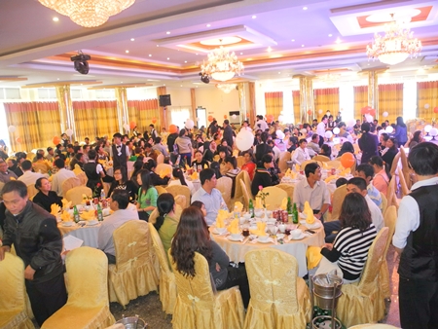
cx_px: 219
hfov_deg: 63.4
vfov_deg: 49.8
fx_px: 354
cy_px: 164
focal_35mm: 28
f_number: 2.8
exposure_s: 1/25
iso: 400
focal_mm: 6
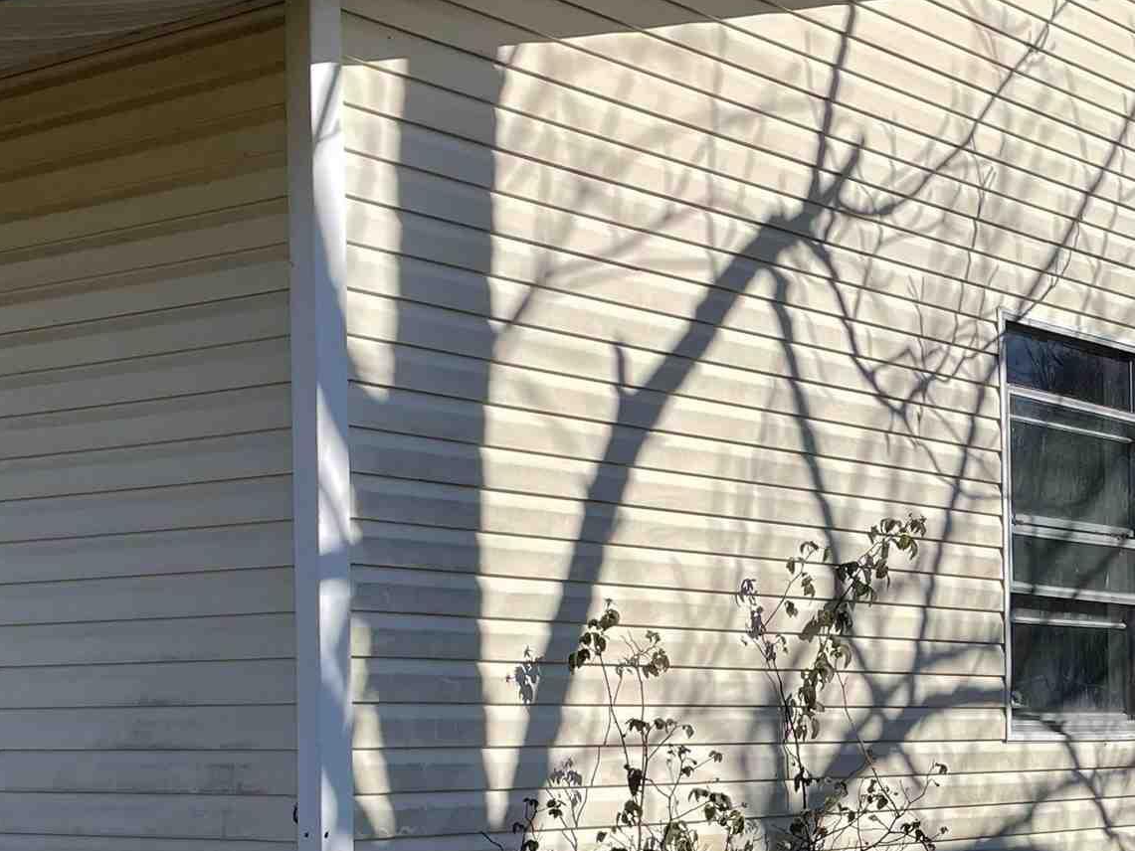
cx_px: 1000
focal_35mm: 70
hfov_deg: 26.9
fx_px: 2295
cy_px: 770
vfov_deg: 20.6
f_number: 1.6
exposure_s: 1/5556
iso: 32
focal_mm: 4.2
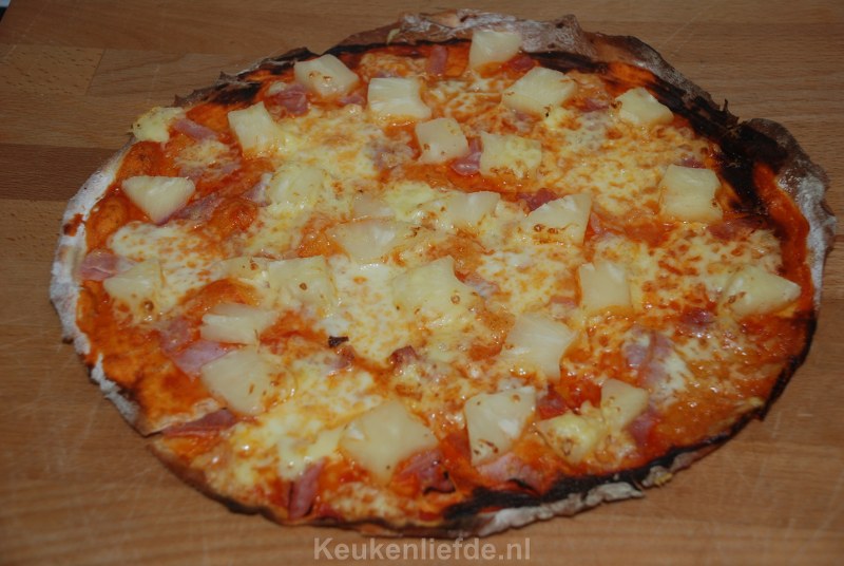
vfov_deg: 22.7
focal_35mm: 60
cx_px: 422
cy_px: 283
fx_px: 1409
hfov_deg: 33.4
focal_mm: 40
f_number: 4.5
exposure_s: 1/60
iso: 160
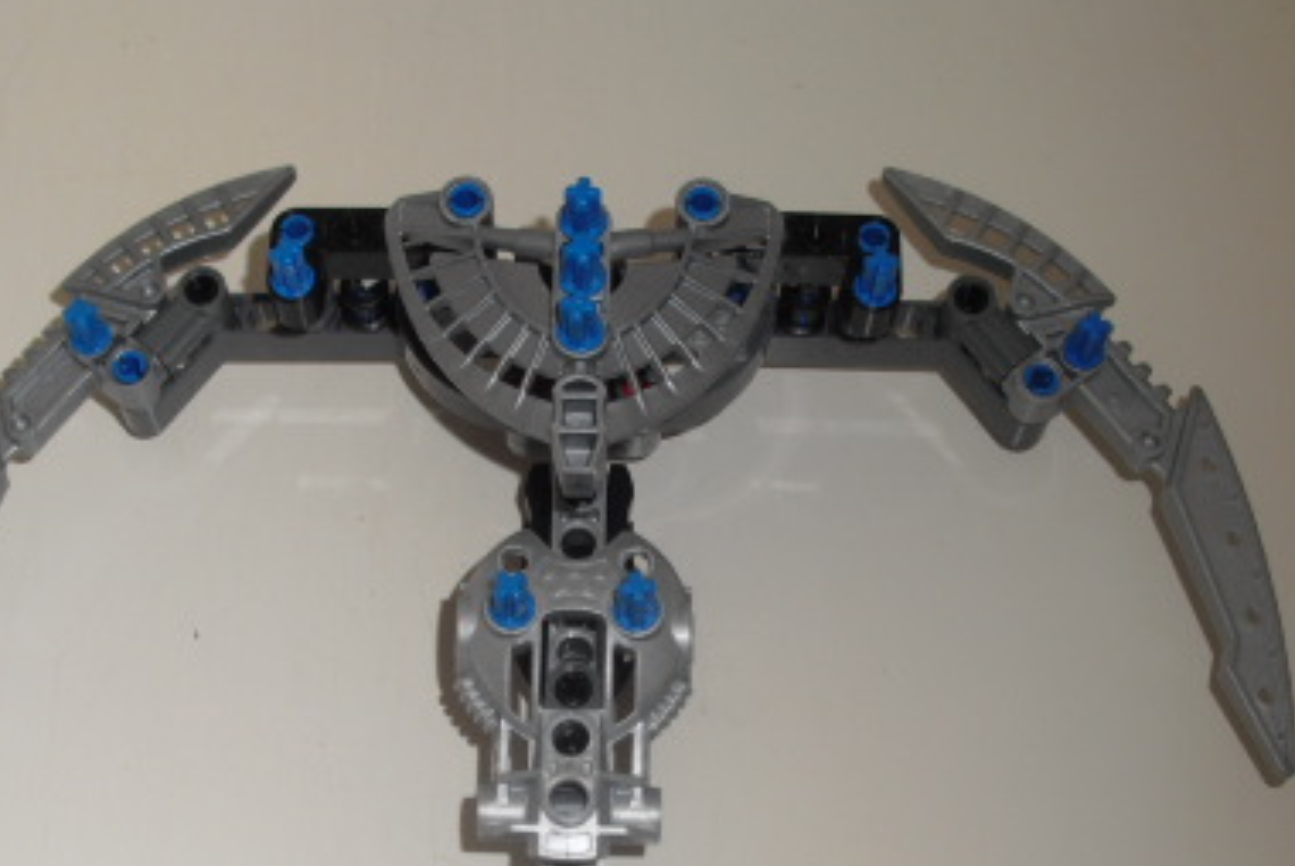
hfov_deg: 31.8
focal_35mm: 63
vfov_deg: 21.4
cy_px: 661
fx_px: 2268
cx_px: 501
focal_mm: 6.3
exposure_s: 1/60
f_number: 3.1
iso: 64
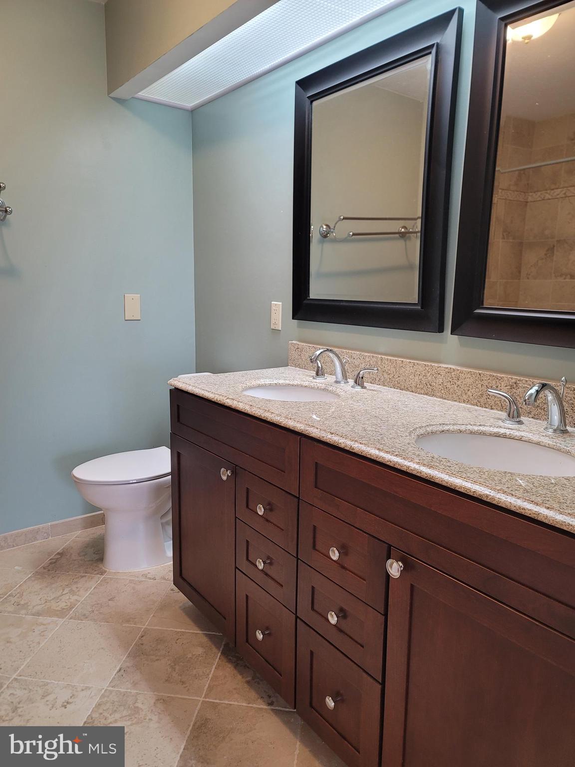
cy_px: 384
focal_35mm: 25
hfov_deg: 54.9
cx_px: 288
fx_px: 554
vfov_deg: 69.4
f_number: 1.8
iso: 200
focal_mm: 7
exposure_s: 1/60
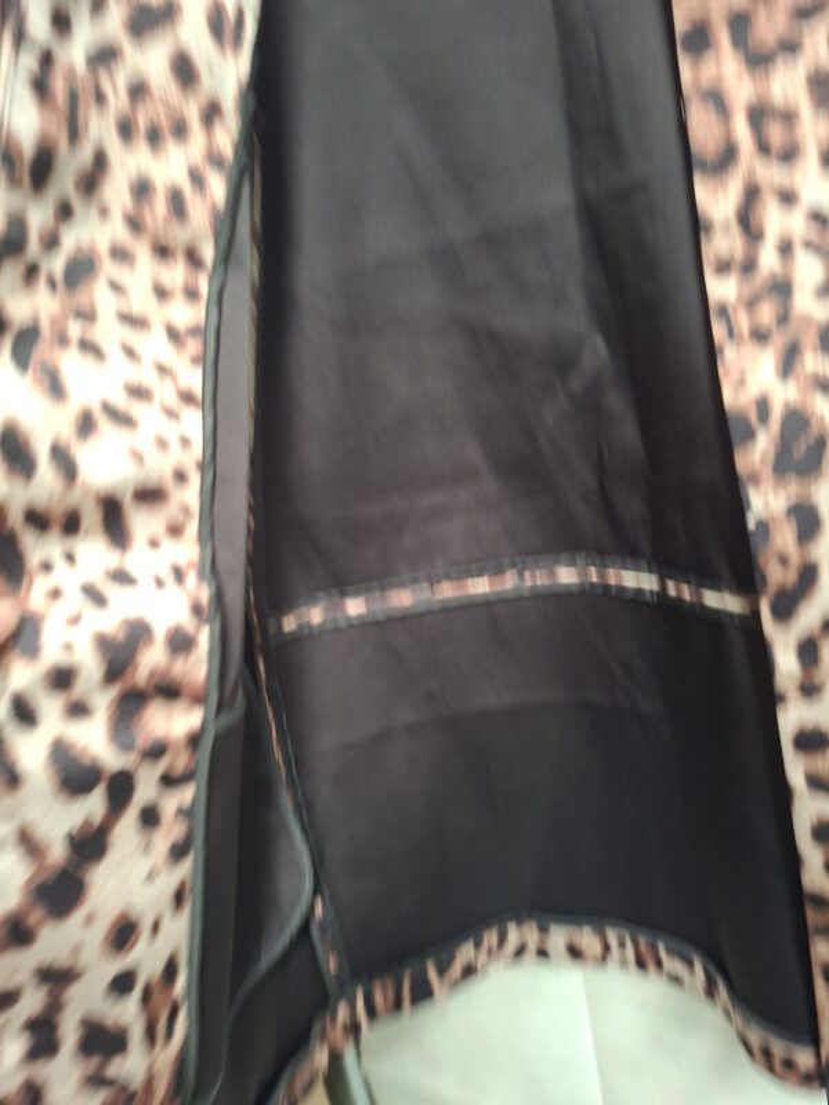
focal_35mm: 23
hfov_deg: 58.9
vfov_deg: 73.9
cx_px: 414
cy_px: 552
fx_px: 734
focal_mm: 5.54
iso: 400
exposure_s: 1/25
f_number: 1.8
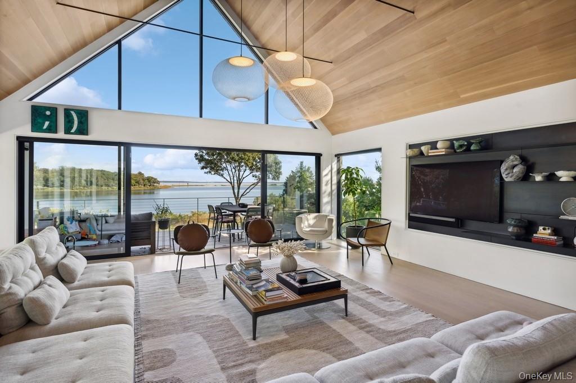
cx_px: 288
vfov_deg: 65.9
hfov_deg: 88.5
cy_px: 192
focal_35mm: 18
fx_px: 296
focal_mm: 18.5
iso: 200
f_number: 8
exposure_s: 1/250
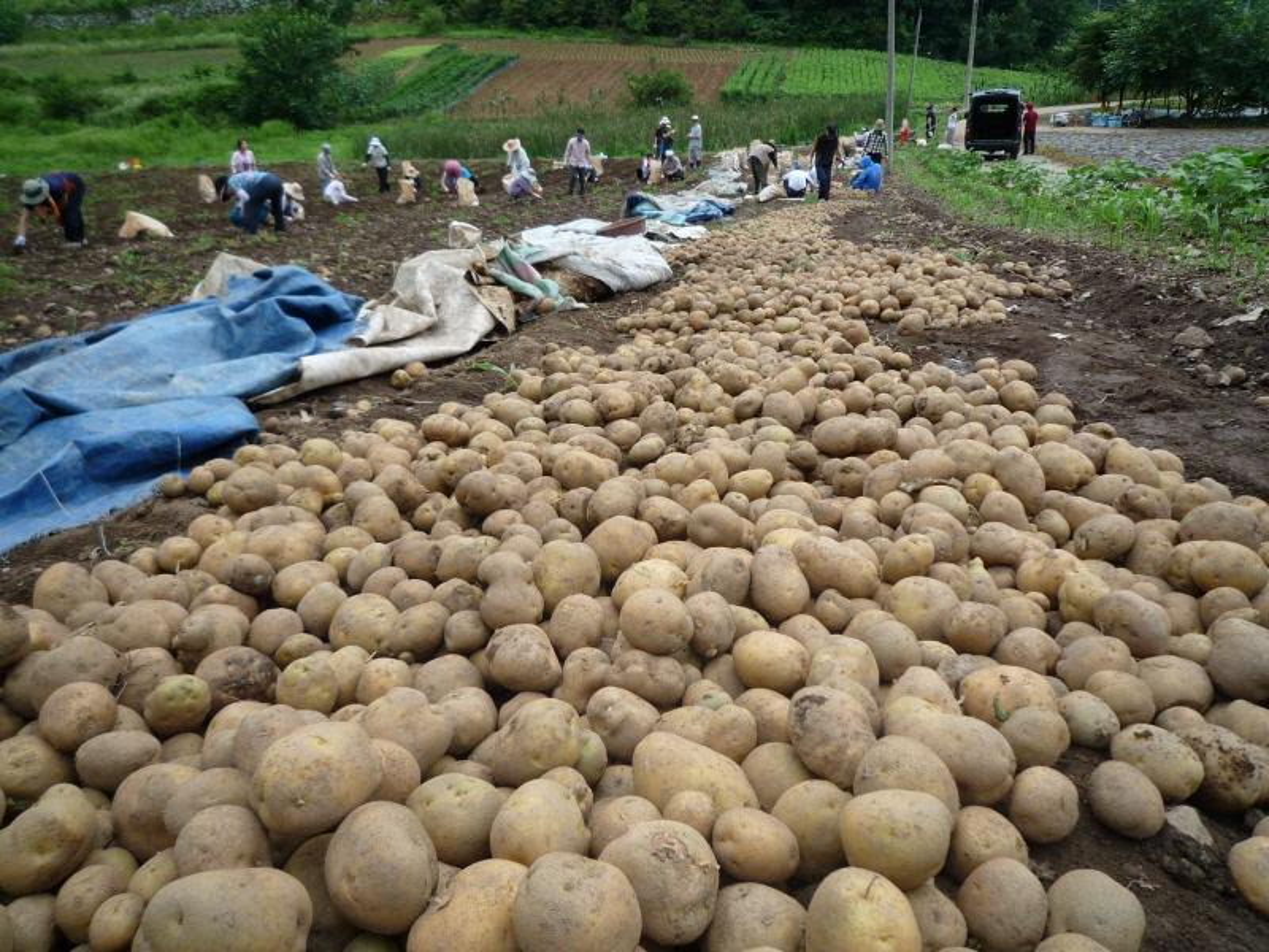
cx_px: 634
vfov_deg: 54.9
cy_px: 476
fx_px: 916
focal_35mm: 25
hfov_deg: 69.4
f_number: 3.2
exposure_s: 1/640
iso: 100
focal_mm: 4.4
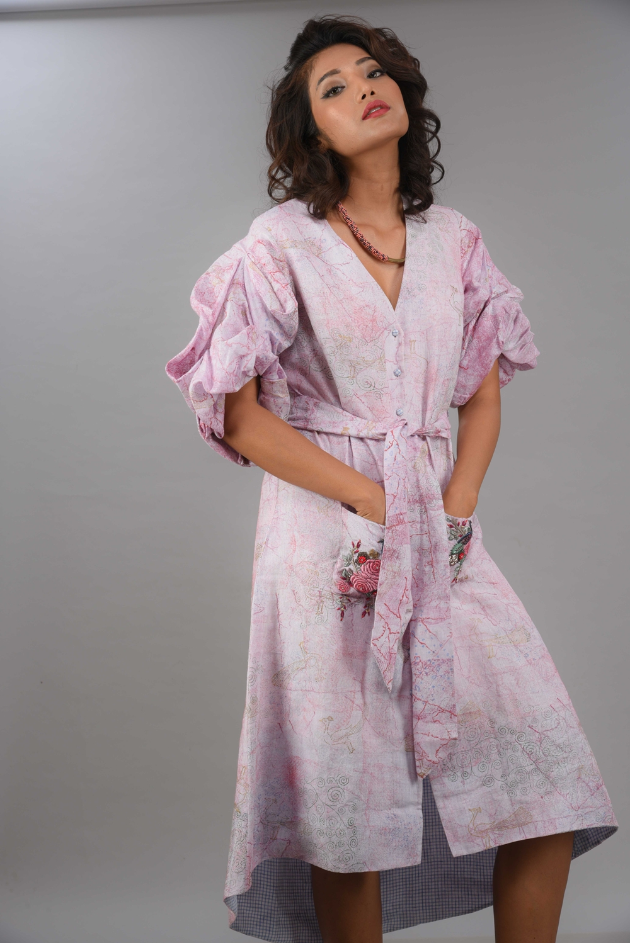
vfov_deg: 28.8
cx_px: 315
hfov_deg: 19.5
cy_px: 472
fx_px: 1836
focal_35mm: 70
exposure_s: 1/160
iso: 100
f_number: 11
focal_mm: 70
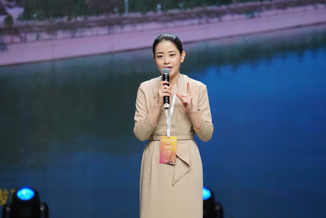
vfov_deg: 6.9
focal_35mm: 200
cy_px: 109
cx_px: 163
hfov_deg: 10.3
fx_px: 1811
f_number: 2.8
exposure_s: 1/320
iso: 400
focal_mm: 200
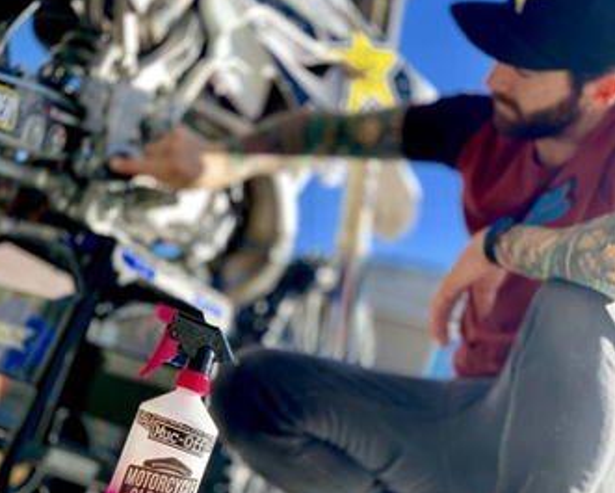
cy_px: 294
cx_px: 305
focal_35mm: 69
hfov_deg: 27.5
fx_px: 1256
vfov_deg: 22.1
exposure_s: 1/403
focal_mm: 6
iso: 16
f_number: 2.4
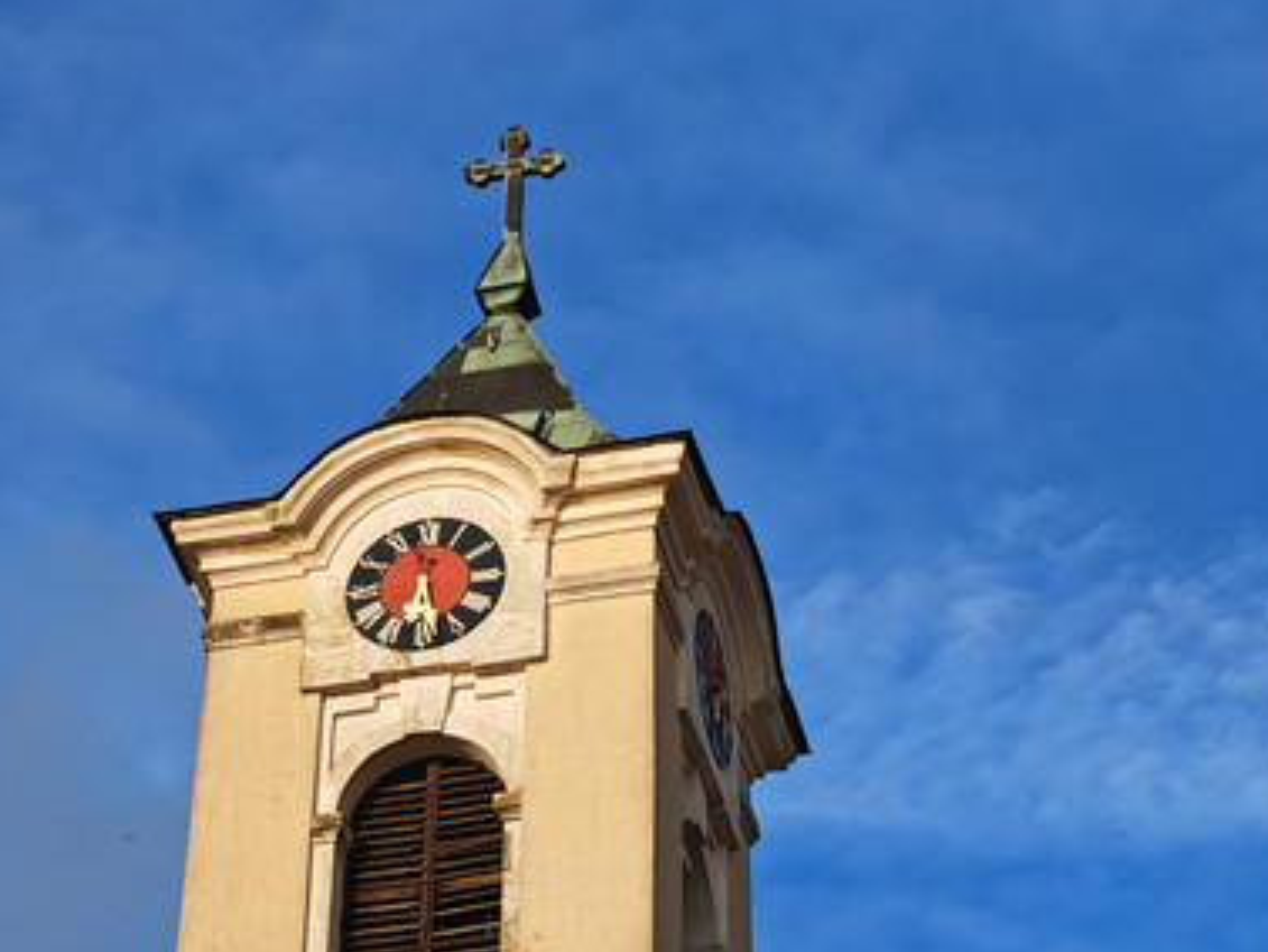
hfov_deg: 15.6
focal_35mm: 126
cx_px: 488
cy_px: 486
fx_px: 4617
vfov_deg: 11.8
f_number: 3
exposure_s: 1/390
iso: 50
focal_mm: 14.92
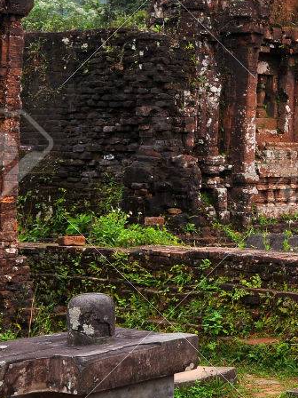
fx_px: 1343
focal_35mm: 117
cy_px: 117
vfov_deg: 16.8
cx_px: 488
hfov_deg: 11.9
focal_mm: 28
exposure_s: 1/50
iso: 250
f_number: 8
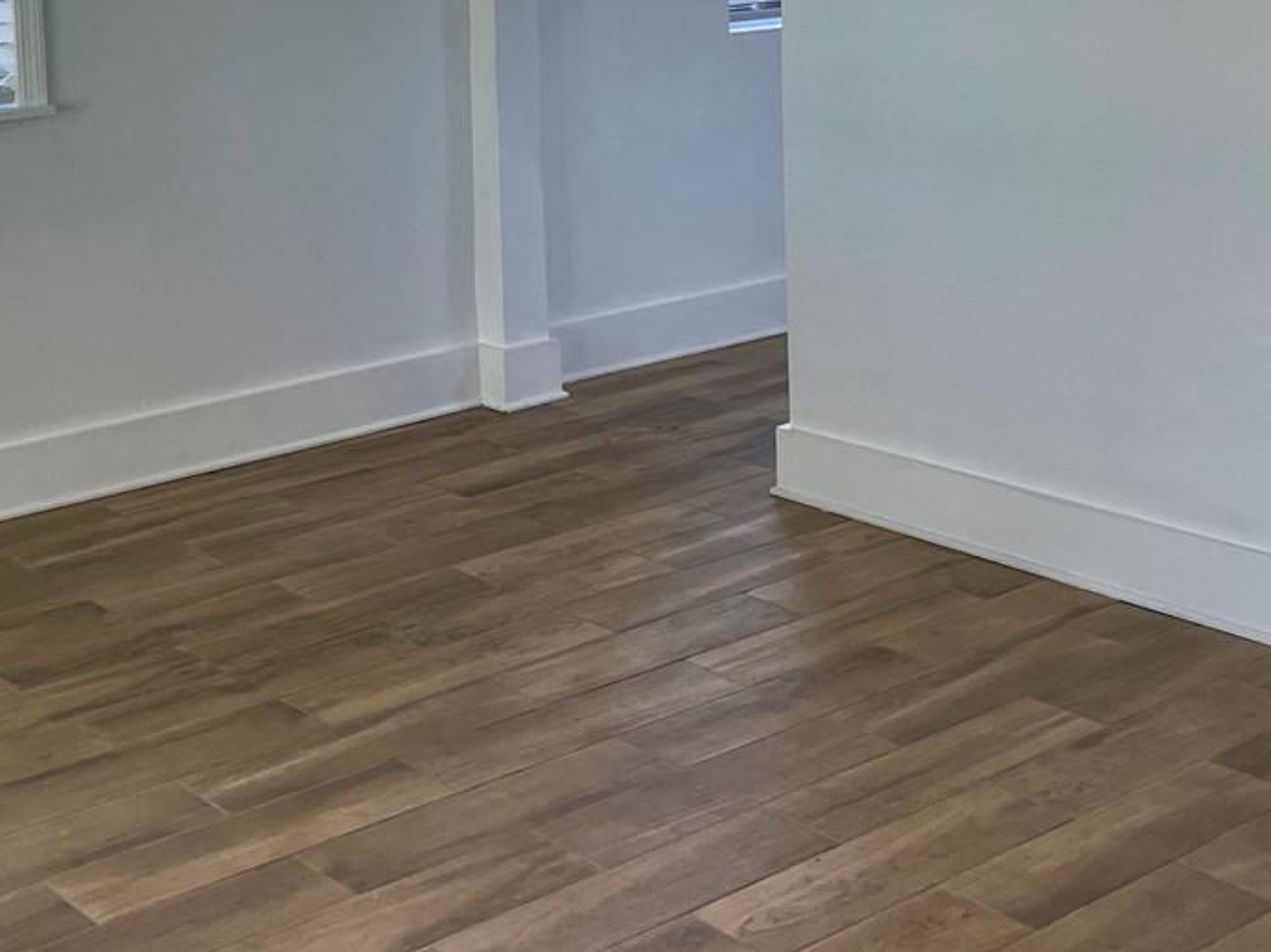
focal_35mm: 58
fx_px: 2129
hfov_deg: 32.9
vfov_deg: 24.6
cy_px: 114
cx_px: 402
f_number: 1.6
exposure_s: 1/120
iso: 50
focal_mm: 5.1
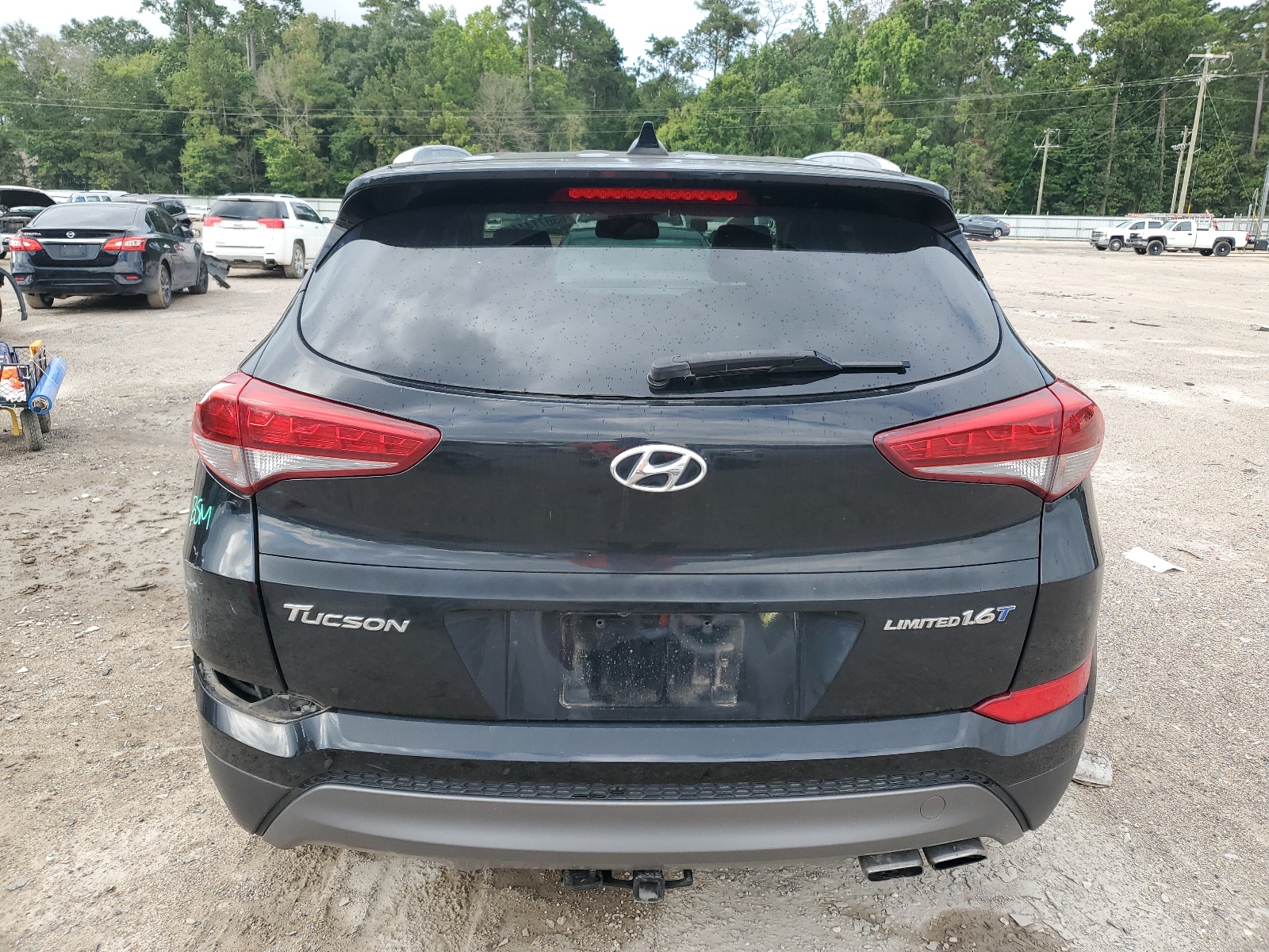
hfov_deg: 67.3
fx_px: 953
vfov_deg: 53.1
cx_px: 634
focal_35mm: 26
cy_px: 476
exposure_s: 1/556
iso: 50
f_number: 1.5
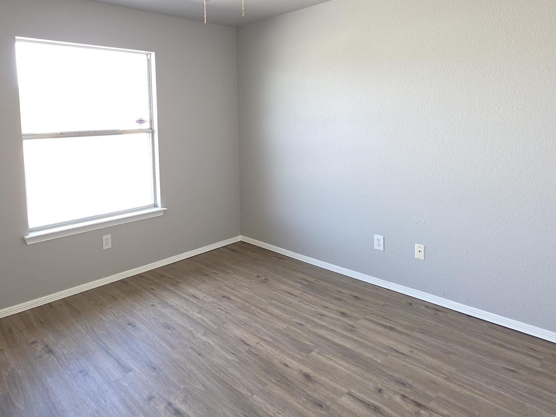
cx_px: 214
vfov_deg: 60.3
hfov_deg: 75.3
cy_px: 157
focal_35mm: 22
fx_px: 353
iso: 125
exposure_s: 1/60
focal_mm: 2.2
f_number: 1.9
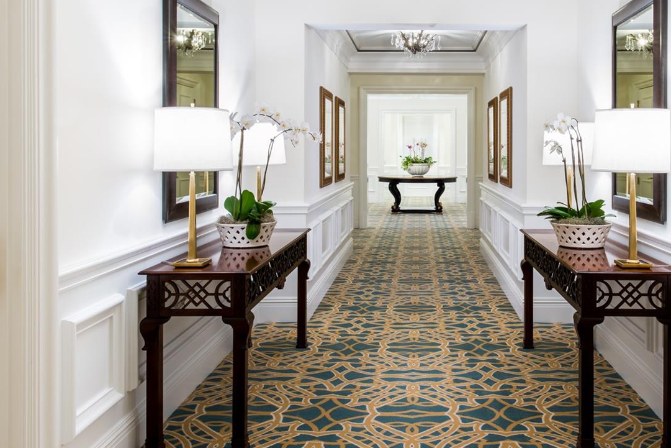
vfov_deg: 35.6
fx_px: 690
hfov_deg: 51.4
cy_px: 146
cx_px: 416
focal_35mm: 37
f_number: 18
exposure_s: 5
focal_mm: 25
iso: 200
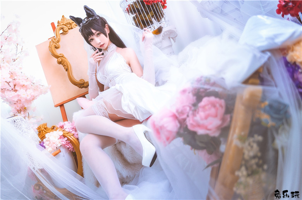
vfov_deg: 41.0
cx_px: 151
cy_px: 100
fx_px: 268
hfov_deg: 58.8
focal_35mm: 32
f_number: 2.8
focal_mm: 32
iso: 400
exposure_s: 1/125
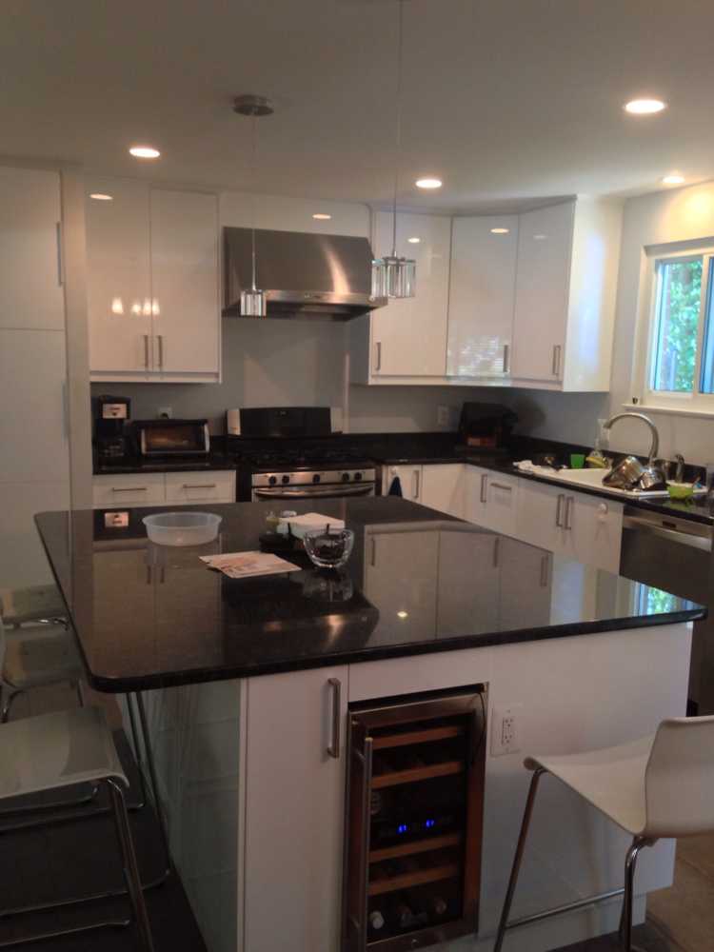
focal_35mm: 33
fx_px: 908
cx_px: 357
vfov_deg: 55.4
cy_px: 476
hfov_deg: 42.9
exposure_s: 1/20
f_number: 2.4
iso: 200
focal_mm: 4.13
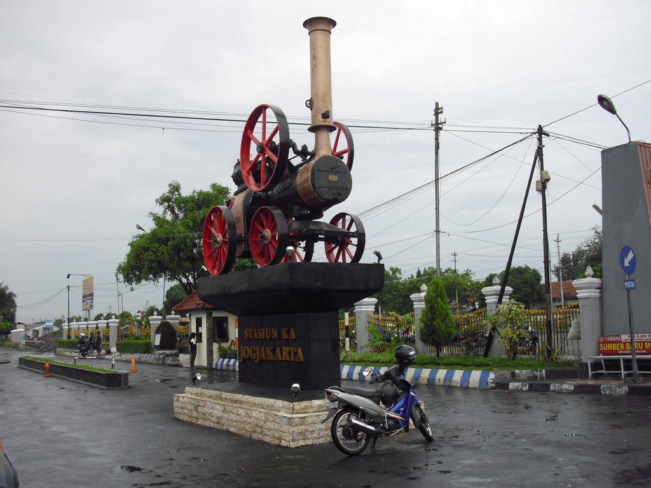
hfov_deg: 49.0
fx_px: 715
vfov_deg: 37.7
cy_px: 244
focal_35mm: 38
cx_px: 326
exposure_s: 1/125
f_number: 2.8
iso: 100
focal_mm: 6.2
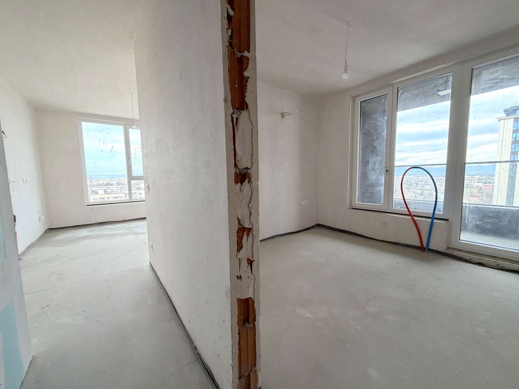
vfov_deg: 85.7
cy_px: 194
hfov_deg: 102.1
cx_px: 260
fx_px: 210
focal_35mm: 14
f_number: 2.2
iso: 200
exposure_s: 1/121
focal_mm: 2.22
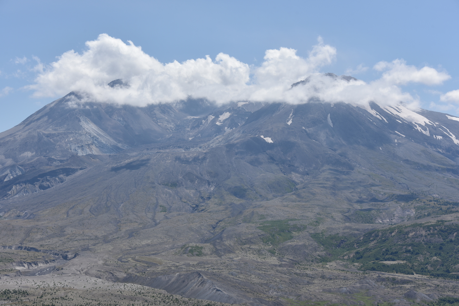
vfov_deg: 18.9
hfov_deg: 28.1
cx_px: 230
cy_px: 153
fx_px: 918
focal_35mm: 72
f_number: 10
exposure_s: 1/400
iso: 100
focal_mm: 72
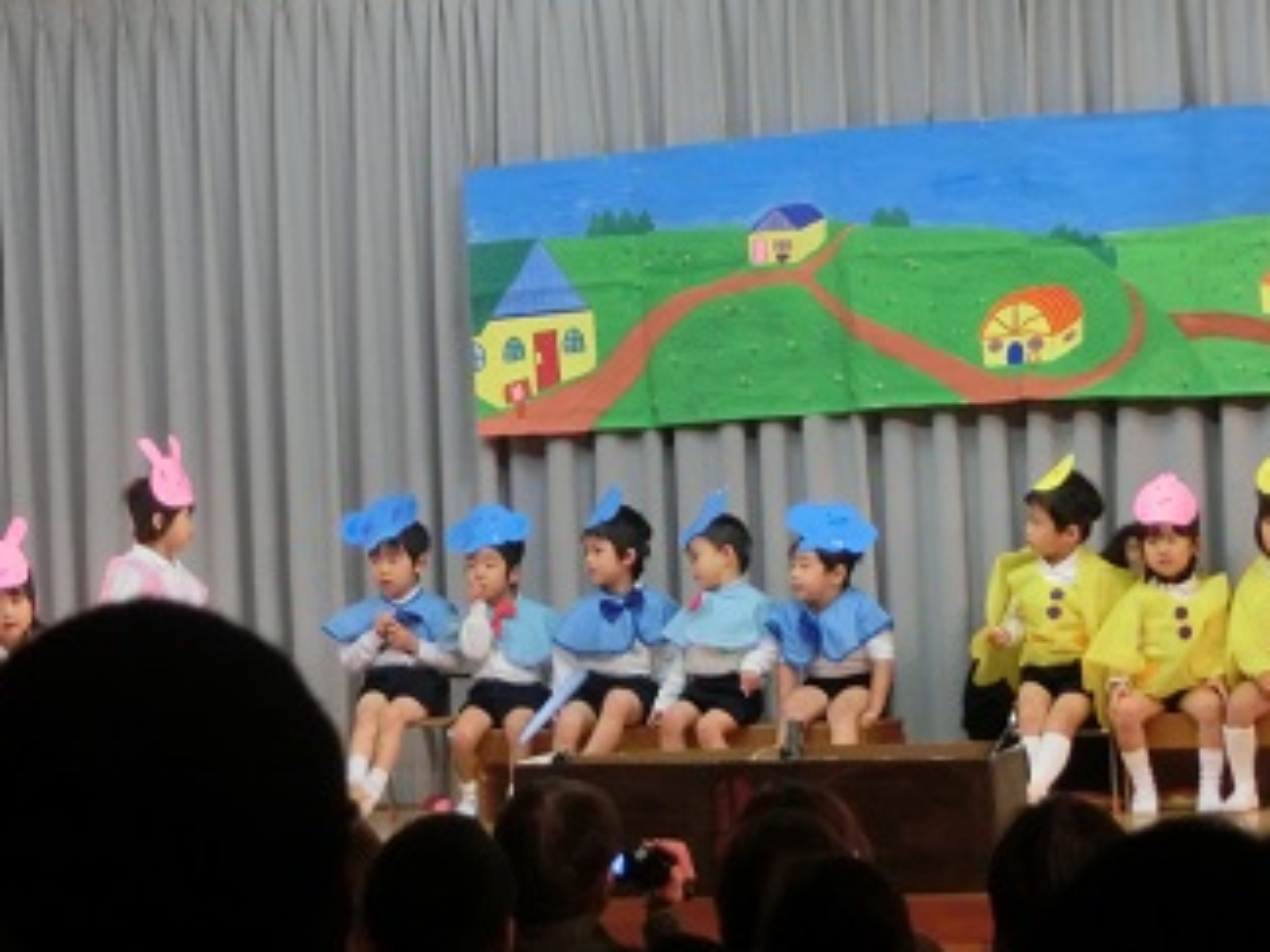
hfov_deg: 14.5
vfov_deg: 10.9
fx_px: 4990
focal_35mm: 136
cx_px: 572
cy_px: 419
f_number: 5.4
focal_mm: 19.54
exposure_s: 1/50
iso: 800
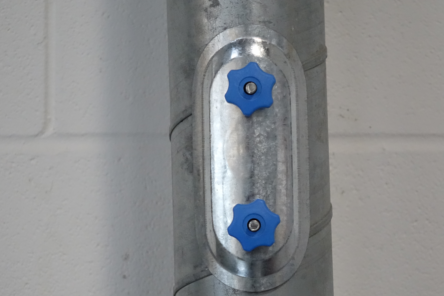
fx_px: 1245
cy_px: 160
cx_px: 248
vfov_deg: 13.5
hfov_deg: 20.2
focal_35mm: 101
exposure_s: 1/100
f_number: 2.8
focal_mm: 32.29
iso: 3200
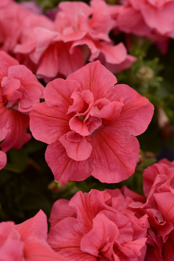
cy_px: 130
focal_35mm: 105
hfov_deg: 13.1
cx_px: 87
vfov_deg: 19.4
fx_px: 760
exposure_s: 1/200
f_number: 11
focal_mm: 105
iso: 200
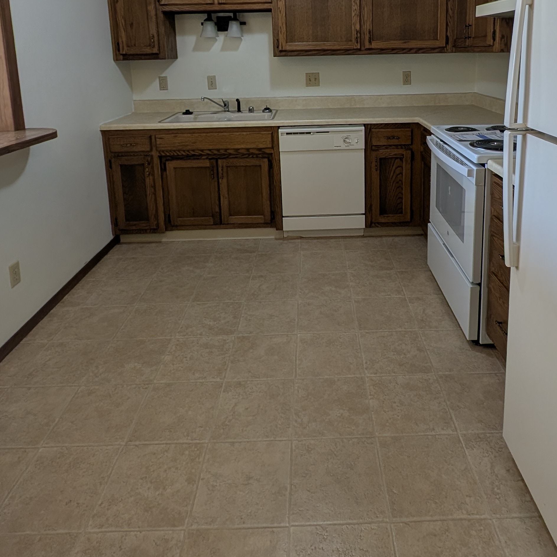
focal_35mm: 23
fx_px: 419
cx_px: 317
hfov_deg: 67.0
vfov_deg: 62.1
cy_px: 118
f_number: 1.95
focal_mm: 2.23
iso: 41
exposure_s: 1/102
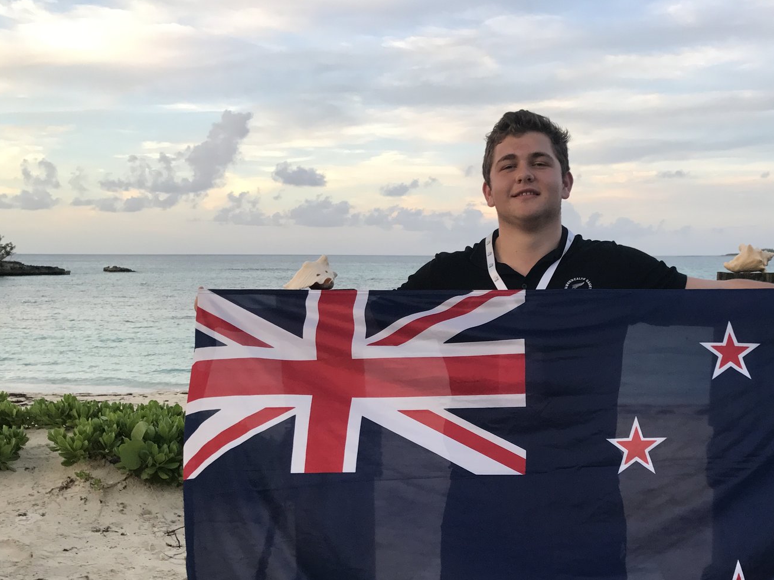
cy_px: 422
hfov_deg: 44.9
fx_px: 917
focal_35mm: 41
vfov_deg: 34.5
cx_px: 535
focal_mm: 3.99
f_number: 1.8
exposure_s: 1/120
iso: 32
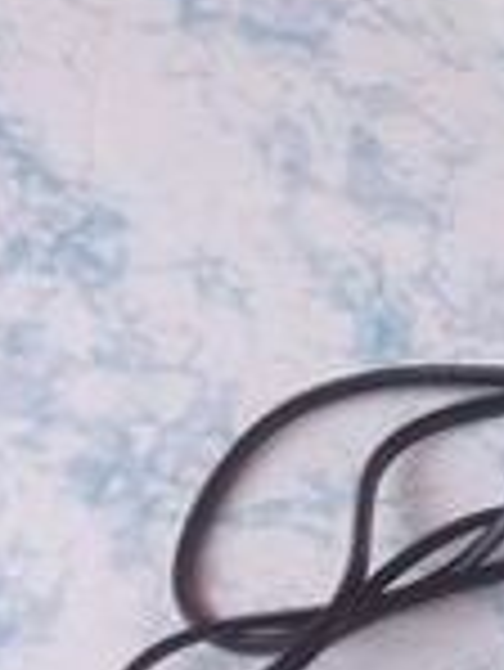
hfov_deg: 9.4
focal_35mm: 150
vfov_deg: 13.2
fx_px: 2908
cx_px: 958
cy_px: 360
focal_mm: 4.28
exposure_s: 1/480
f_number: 2.4
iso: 50
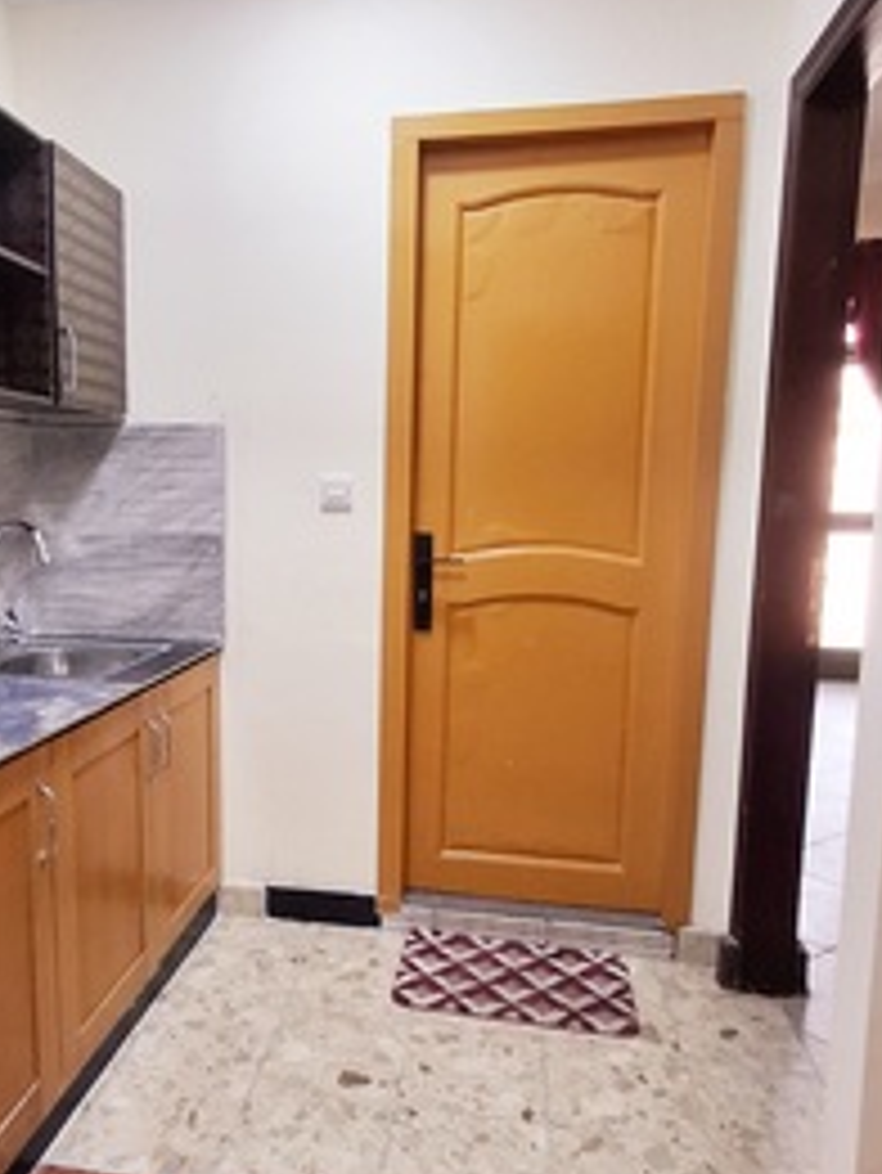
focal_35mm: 28
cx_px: 313
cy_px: 600
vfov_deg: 63.4
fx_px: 950
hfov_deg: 49.1
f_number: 2.2
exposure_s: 1/40
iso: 80
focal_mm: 1.64
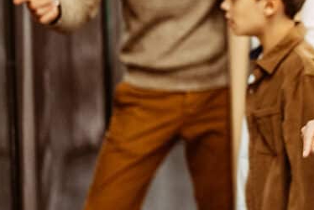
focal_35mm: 137
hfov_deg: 14.3
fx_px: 1196
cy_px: -13
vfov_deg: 9.9
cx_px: 411
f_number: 1.4
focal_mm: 50
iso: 3200
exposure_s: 1/125
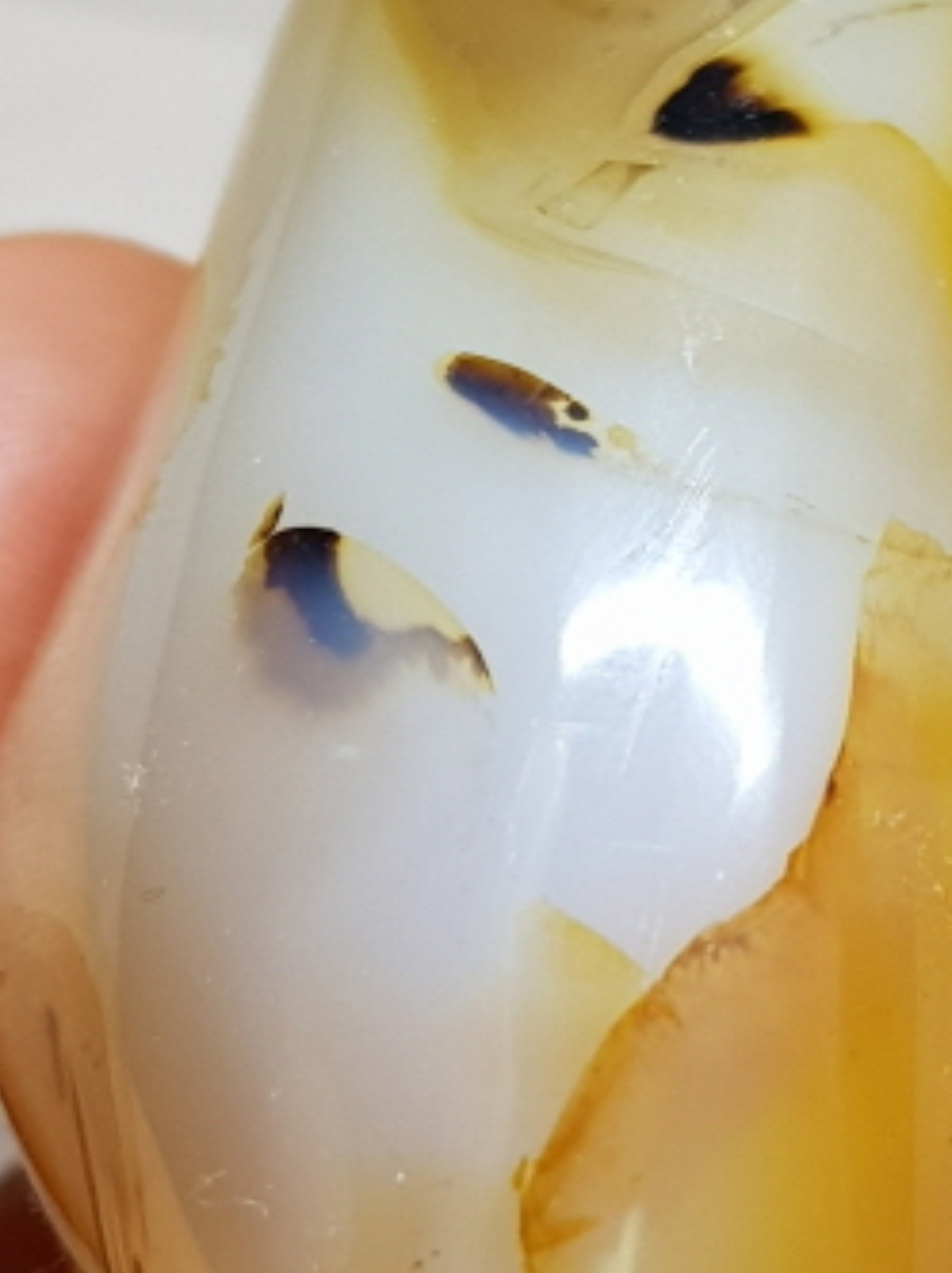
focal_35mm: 54
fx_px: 1984
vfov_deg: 35.3
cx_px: 593
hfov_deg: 26.9
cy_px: 824
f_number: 1.7
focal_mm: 4.3
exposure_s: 1/138
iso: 40
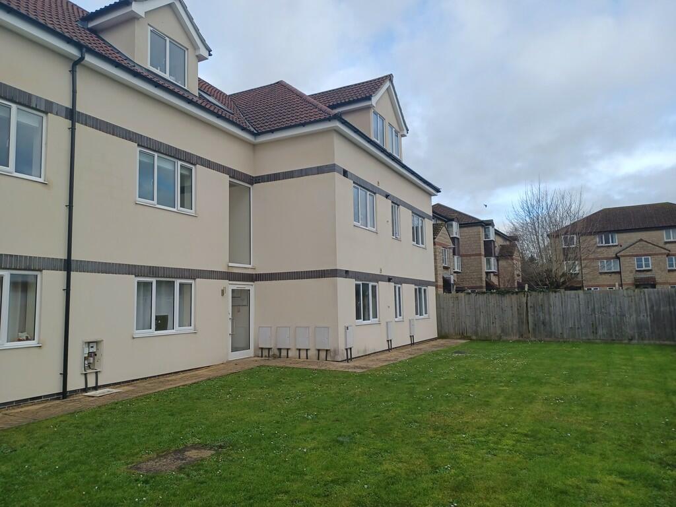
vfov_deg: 54.9
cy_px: 254
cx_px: 338
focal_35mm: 25
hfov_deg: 69.4
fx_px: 488
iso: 32
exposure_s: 1/186
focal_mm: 4.6
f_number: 1.8
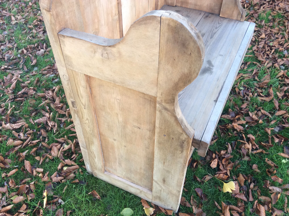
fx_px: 267
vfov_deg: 44.1
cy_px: 108
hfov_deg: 56.9
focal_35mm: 32
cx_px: 144
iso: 64
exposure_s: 1/100
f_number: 2.4
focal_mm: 3.3
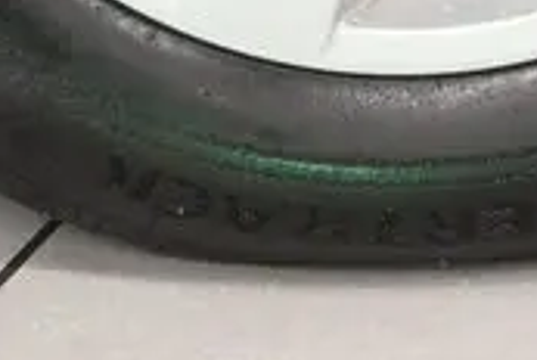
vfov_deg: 6.7
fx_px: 2914
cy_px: -545
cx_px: 431
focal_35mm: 195
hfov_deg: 10.5
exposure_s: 1/40
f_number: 4
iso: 1600
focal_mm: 22
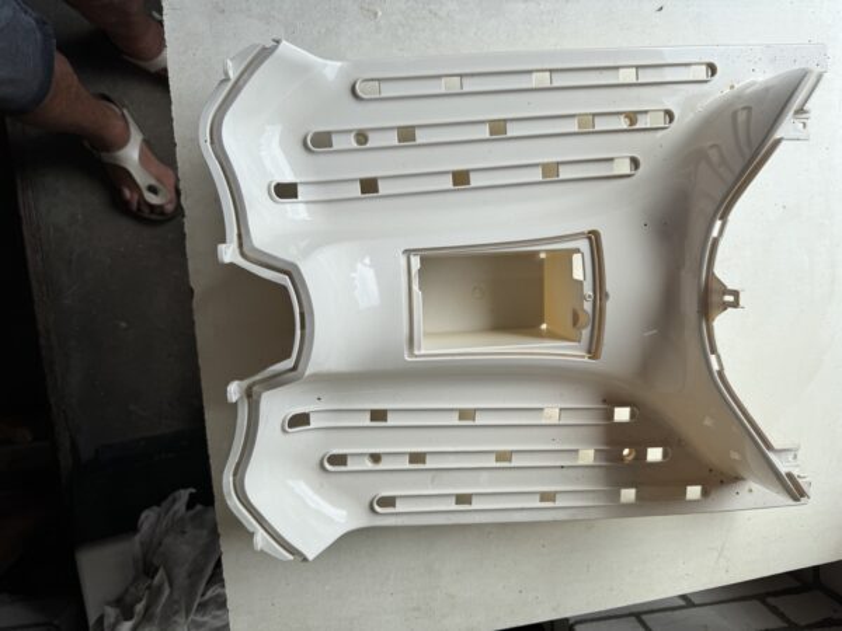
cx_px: 421
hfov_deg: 71.6
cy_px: 316
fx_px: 584
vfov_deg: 56.8
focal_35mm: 24
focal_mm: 6.76
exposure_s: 1/1042
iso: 80
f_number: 1.78
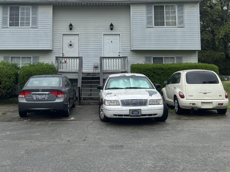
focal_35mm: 57
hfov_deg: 33.4
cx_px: 70
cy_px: 30
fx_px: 379
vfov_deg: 25.2
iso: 50
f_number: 1.6
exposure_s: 1/2710
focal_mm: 5.96
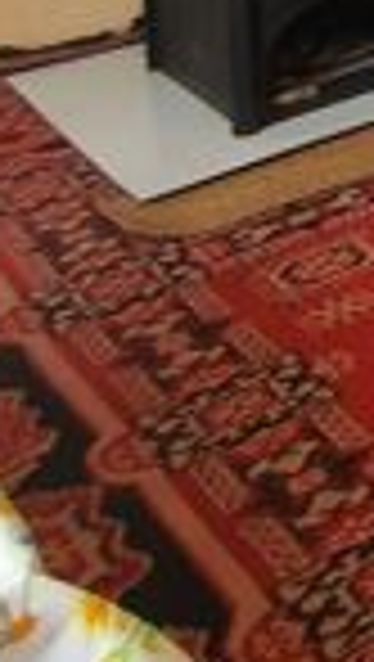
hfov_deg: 9.0
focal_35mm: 68
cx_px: 1386
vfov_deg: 23.8
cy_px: -356
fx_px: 1195
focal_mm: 1.8
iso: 100
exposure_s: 1/50
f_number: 2.2
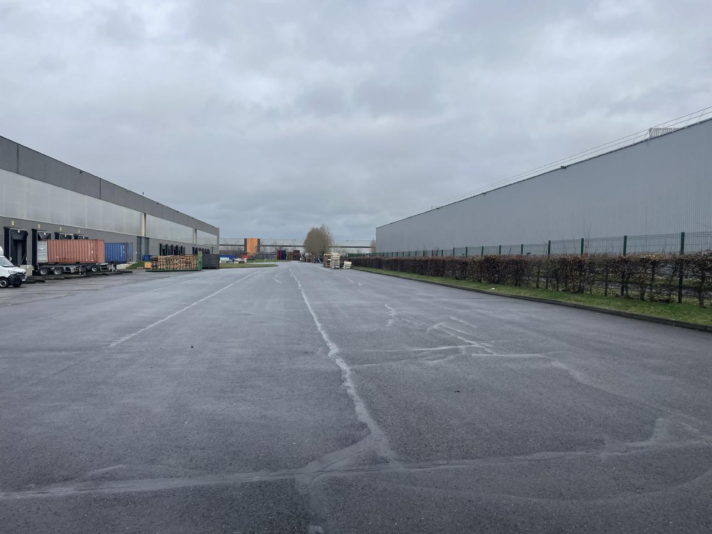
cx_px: 356
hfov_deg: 67.3
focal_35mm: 26
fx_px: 535
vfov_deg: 53.1
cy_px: 267
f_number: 1.6
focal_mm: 4.2
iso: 32
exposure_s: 1/3040
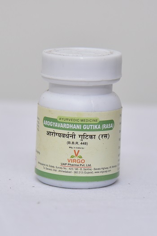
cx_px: 78
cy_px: 118
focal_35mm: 120
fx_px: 786
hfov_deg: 11.4
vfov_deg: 17.1
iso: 1600
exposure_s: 1/200
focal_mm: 120
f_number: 5
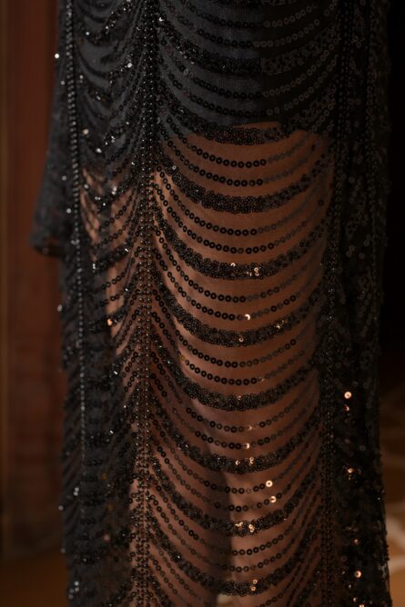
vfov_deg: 39.6
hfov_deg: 27.0
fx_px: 844
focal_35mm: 50
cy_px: 304
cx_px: 202
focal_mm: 50
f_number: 4.5
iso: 320
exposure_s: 1/200
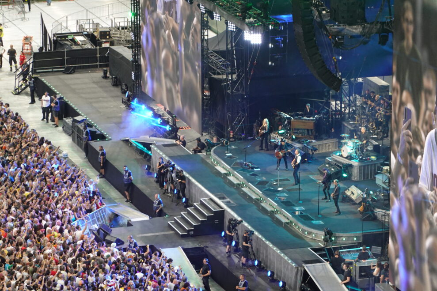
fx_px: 2427
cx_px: 218
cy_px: 146
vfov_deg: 6.9
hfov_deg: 10.3
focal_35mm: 200
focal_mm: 72
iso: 800
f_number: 4.5
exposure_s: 1/125
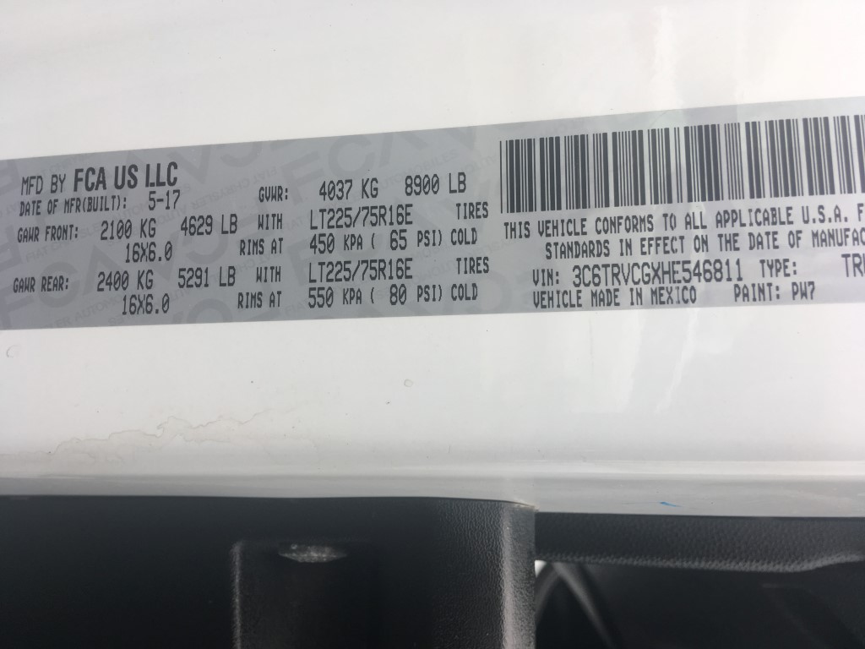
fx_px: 725
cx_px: 432
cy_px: 324
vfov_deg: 48.2
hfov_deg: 61.7
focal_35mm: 29
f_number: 2.2
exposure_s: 1/120
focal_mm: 4.15
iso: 25
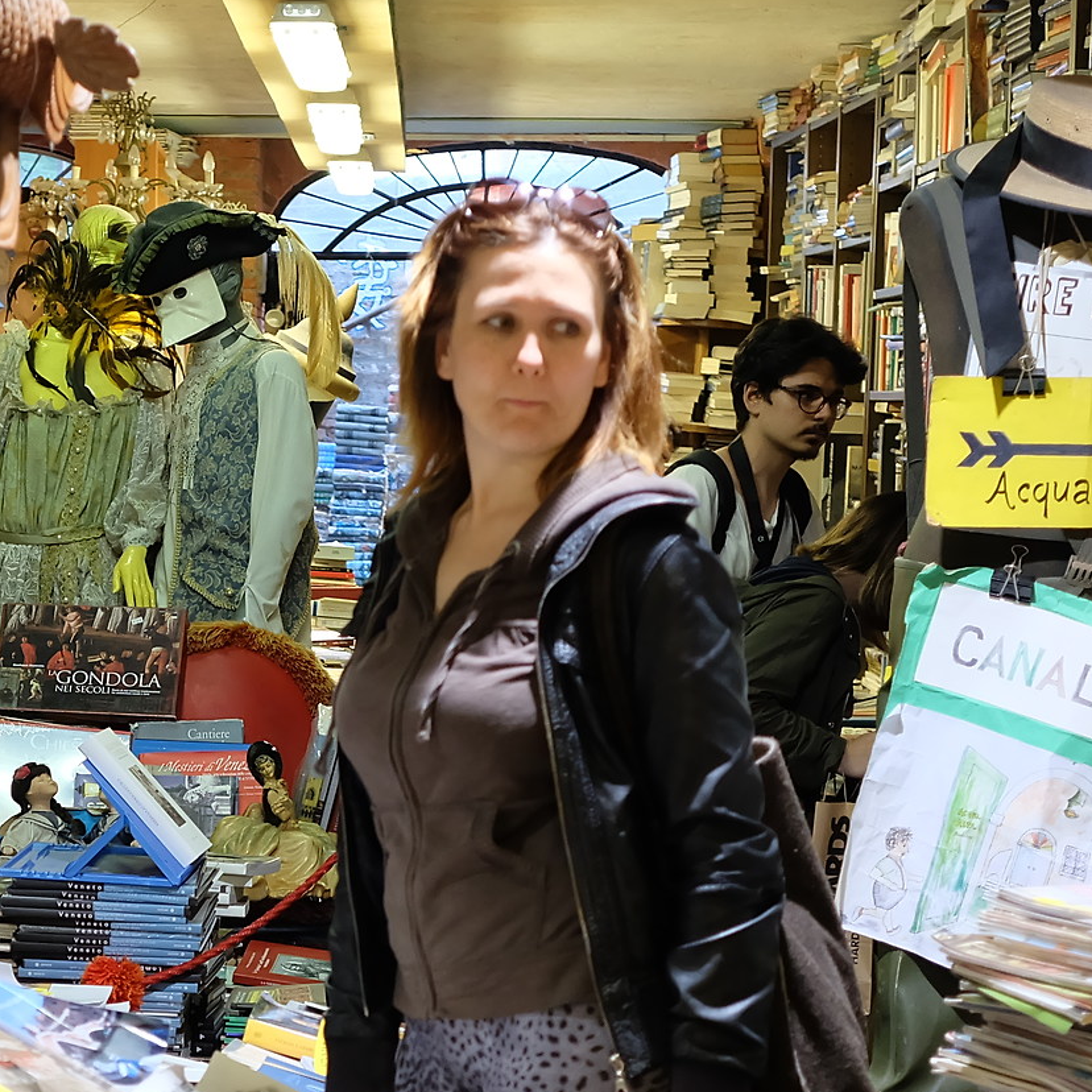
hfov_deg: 16.8
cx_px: -22
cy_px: 764
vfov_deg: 17.2
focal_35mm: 101
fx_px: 3605
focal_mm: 27
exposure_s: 1/56
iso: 800
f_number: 2.8
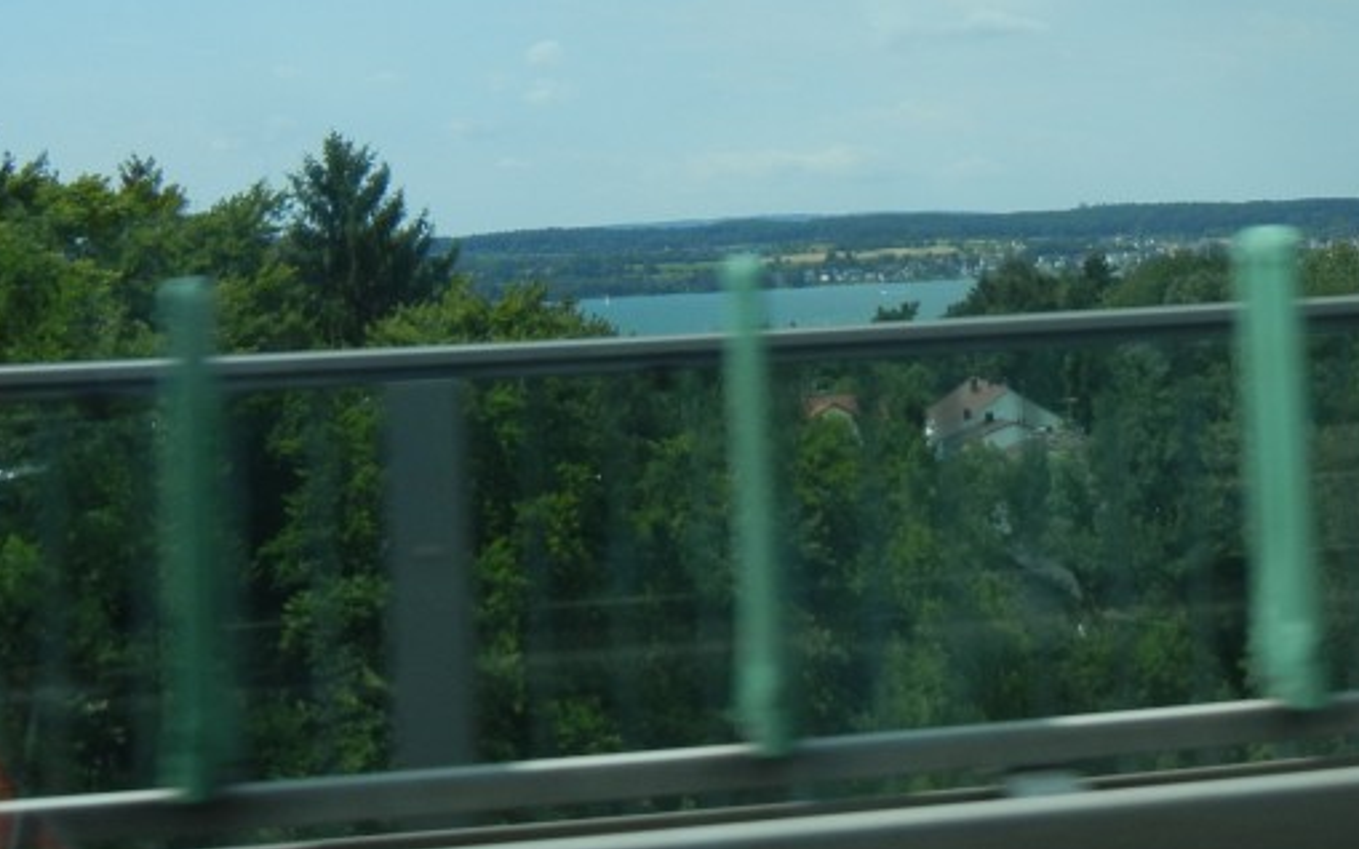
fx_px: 2370
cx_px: 964
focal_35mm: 64
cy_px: 77
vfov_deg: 19.9
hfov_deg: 31.6
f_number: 7
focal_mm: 5.4
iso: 160
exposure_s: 1/468
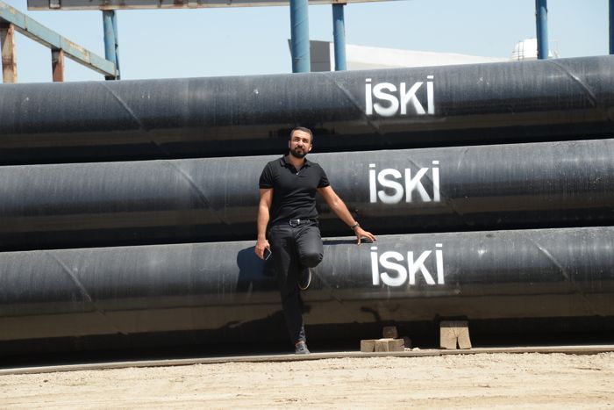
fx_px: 2047
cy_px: 205
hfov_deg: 17.1
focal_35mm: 120
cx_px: 307
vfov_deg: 11.4
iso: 640
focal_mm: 120
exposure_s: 1/800
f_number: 8
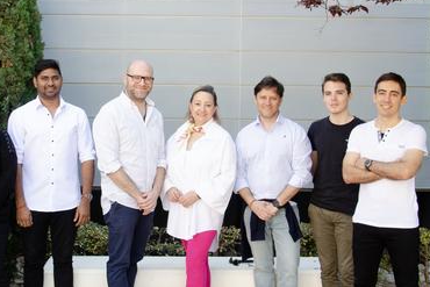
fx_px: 812
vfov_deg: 20.0
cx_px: 153
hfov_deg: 29.5
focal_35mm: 68
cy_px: 151
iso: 800
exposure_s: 1/200
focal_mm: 24
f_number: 7.1
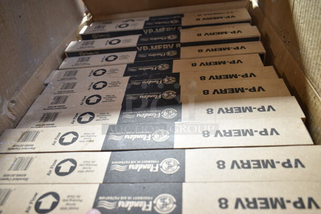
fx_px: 268
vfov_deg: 43.7
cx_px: 160
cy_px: 107
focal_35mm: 30
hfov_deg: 61.9
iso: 180
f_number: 3.5
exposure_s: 1/30
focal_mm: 20
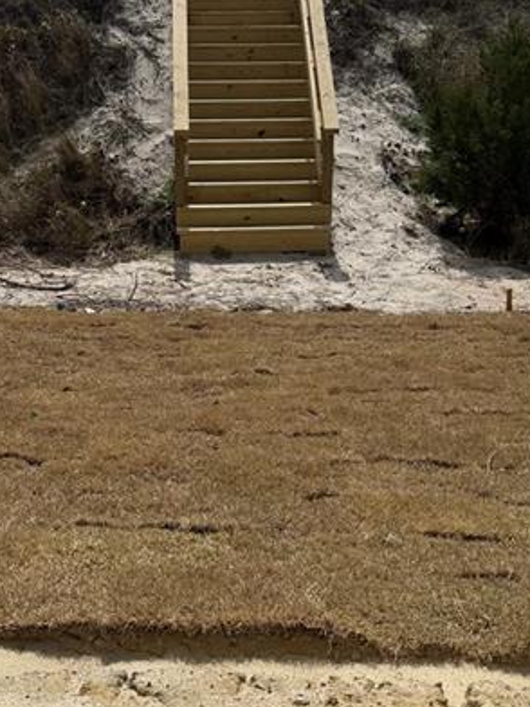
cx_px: 222
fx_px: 959
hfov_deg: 30.8
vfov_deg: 40.4
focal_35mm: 47
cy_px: 316
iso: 80
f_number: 1.78
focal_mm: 6.76
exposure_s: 1/11905
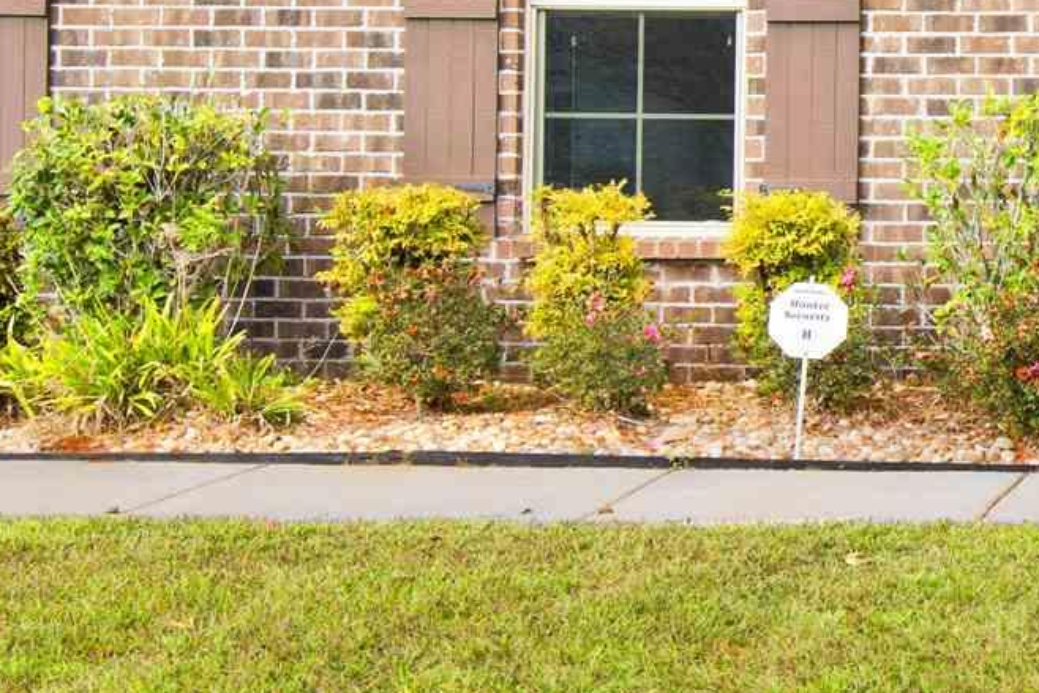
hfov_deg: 21.5
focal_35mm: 84
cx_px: 1402
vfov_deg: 16.2
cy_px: 158
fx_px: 2425
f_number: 11
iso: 200
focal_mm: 18
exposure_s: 1/100
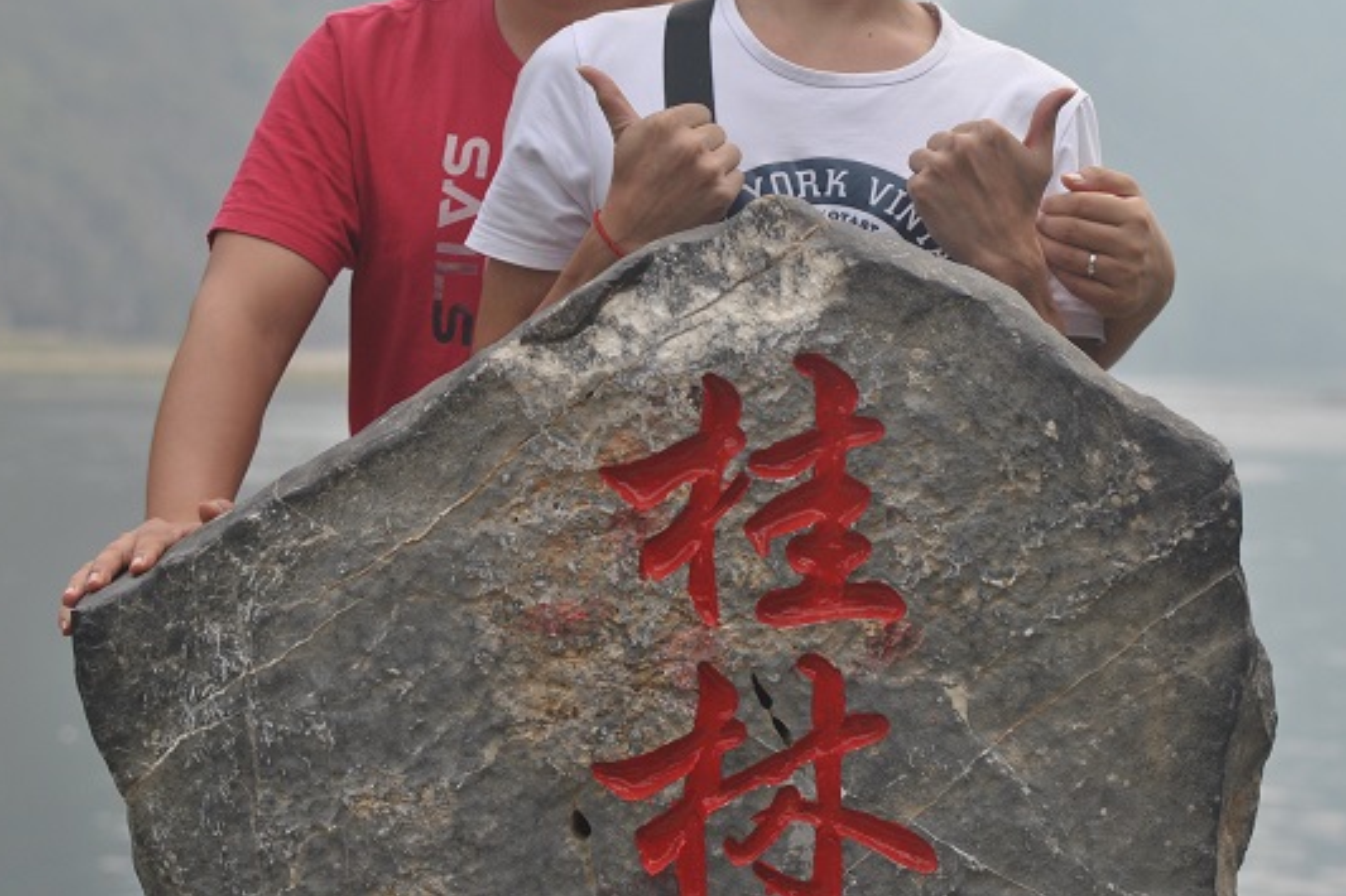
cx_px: 744
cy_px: 249
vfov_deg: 9.0
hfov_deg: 13.4
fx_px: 5718
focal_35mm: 153
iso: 200
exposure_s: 1/400
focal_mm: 70
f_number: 5
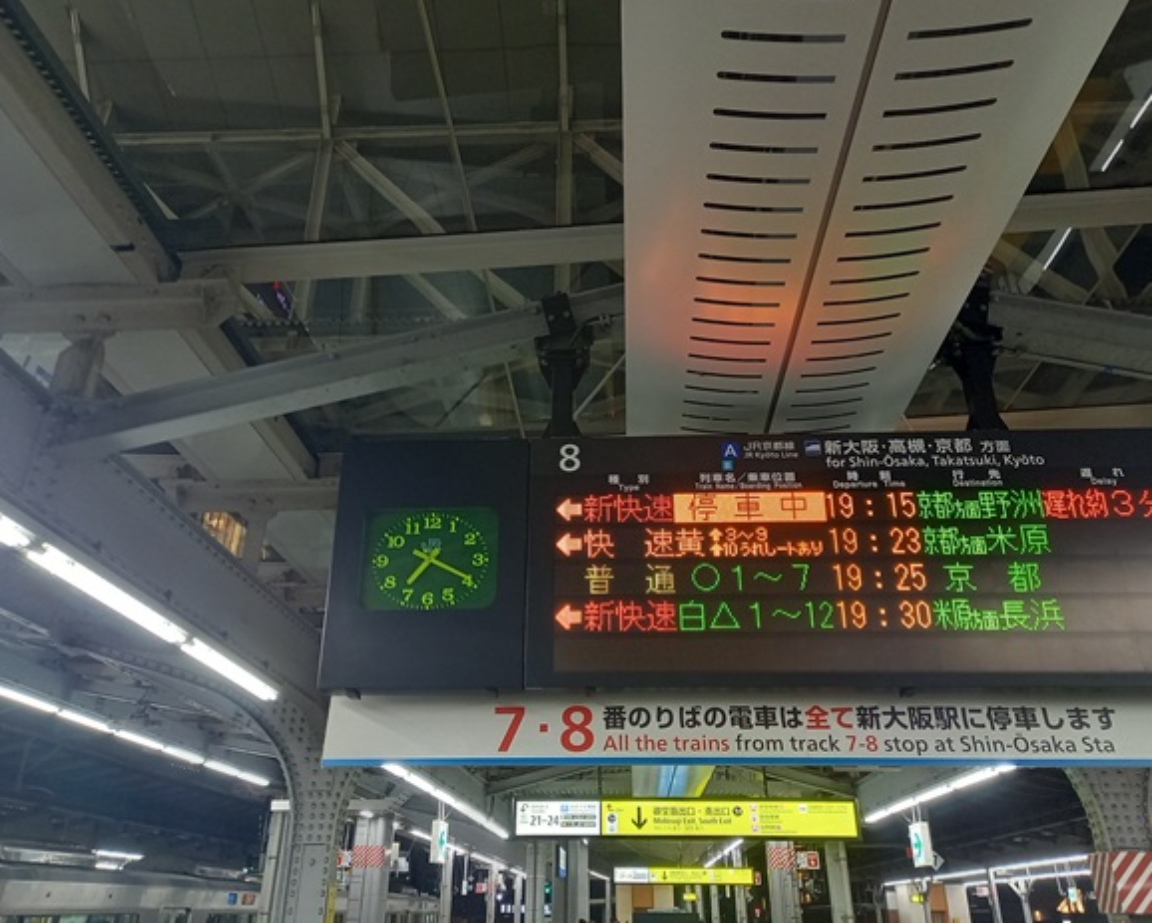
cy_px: 459
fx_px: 921
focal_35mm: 27
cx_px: 586
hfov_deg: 64.0
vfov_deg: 53.2
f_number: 1.8
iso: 320
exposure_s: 1/40
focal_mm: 4.65
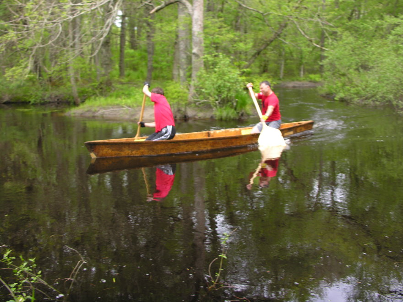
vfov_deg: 40.7
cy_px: 151
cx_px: 202
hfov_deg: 52.6
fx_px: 407
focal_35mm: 35
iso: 50
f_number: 2.8
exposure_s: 1/125
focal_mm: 8.9
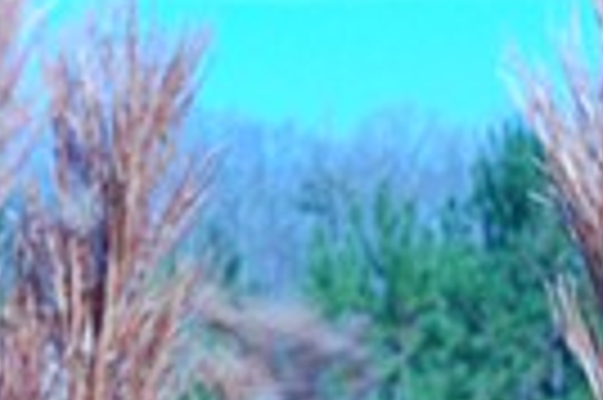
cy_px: 173
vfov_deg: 3.5
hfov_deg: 5.2
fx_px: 6598
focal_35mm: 394
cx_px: -86
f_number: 5.6
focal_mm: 55
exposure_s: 1/40
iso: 200
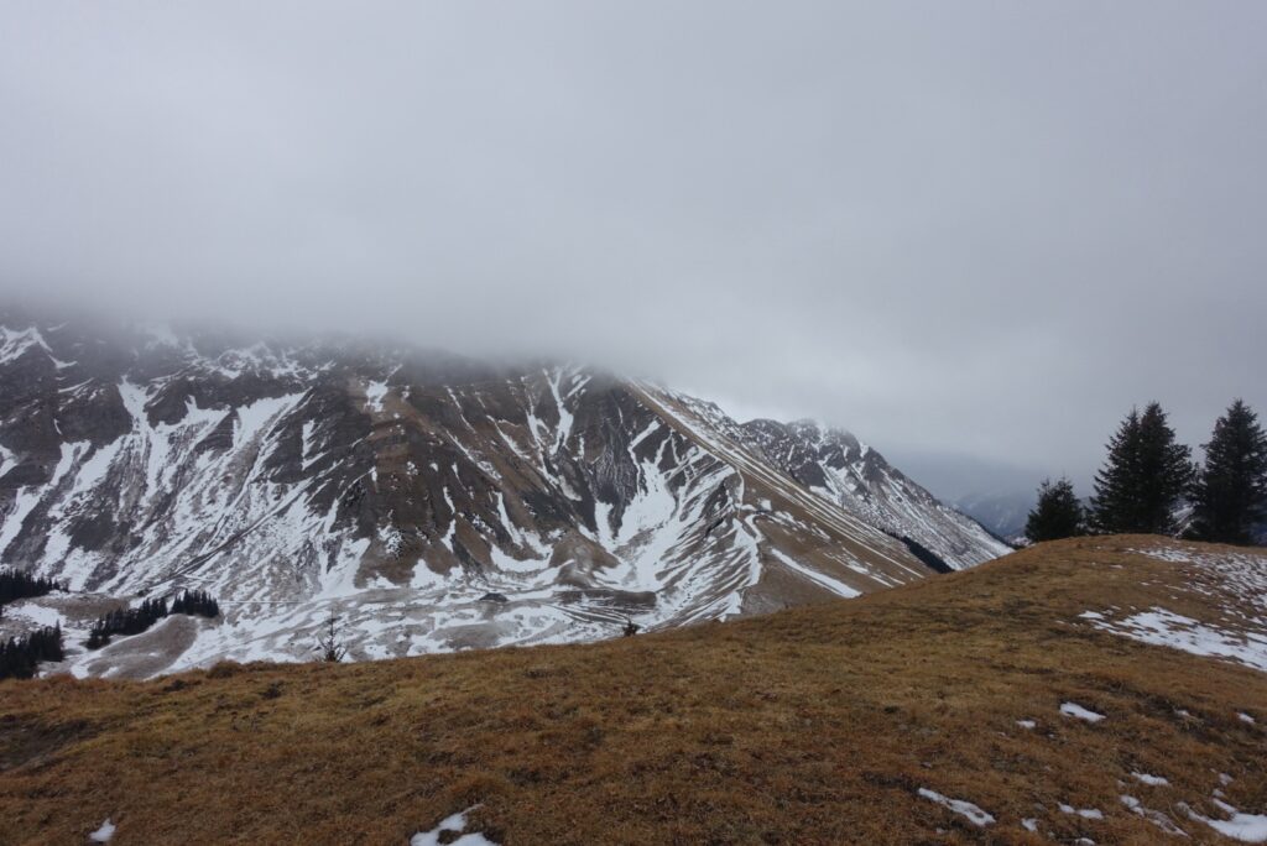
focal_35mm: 24
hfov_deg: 73.7
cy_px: 423
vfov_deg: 53.2
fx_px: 845
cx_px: 634
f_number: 7.1
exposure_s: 1/200
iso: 125
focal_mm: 8.8
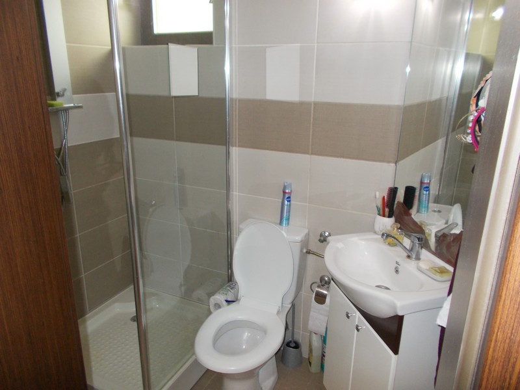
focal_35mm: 26
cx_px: 260
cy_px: 195
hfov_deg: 67.3
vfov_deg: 53.1
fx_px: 391
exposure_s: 1/25
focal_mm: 4.6
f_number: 3.2
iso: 200
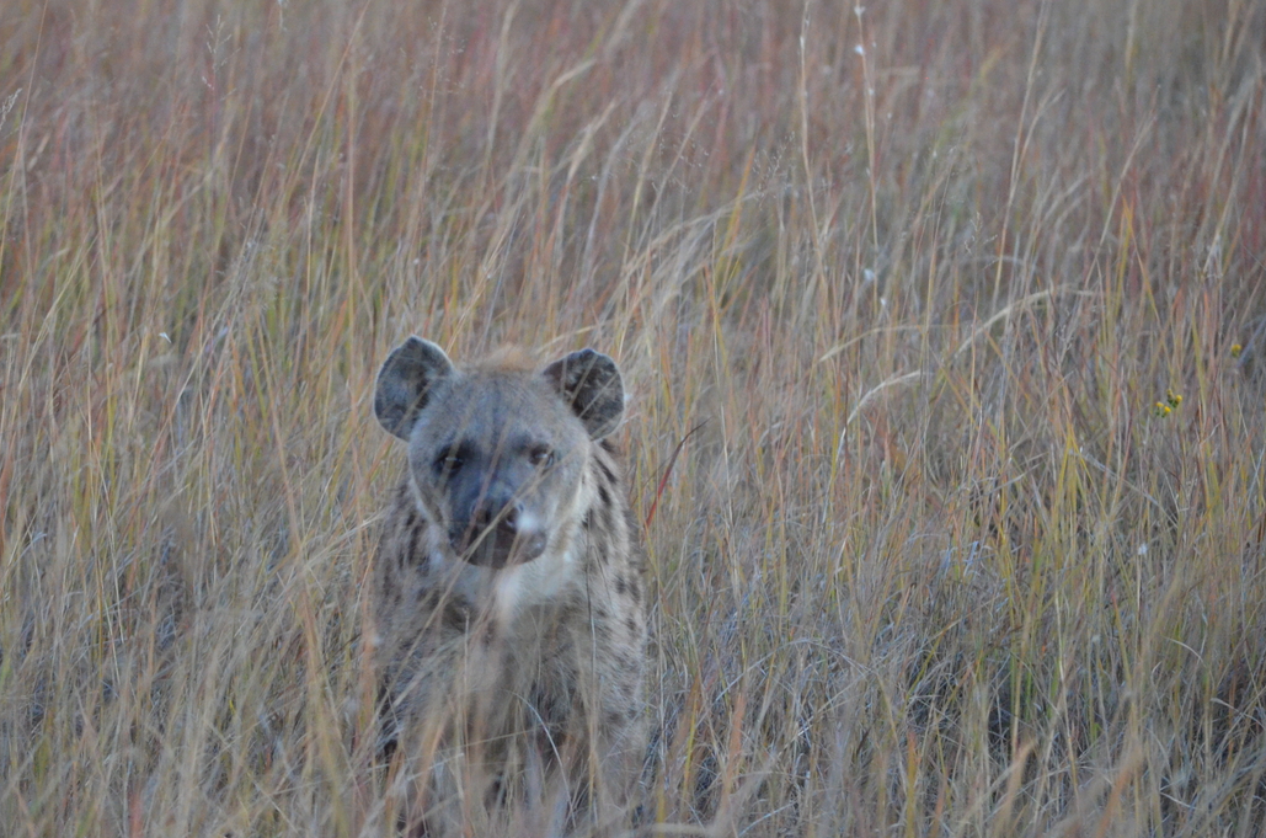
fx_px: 11789
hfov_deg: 6.1
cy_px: 352
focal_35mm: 336
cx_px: 547
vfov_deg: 4.1
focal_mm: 180
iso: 3200
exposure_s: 1/125
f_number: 5
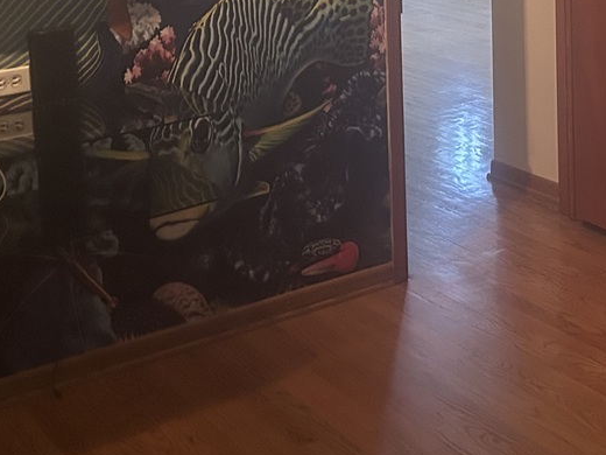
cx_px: 498
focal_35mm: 72
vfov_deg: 19.3
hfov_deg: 26.5
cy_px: -85
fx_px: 1260
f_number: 1.5
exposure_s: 1/60
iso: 500
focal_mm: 5.7
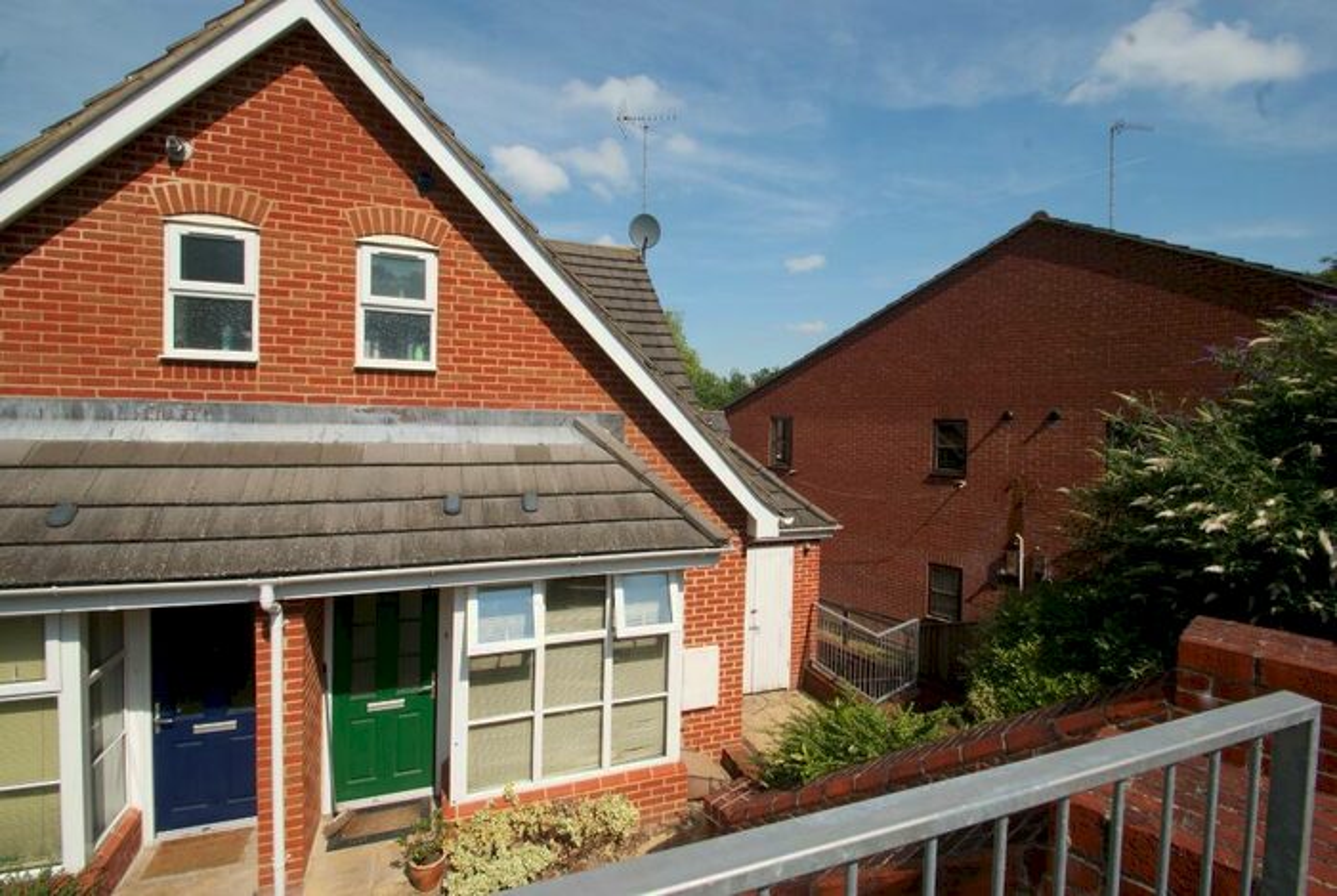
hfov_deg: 100.3
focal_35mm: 15
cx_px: 668
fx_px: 558
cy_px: 448
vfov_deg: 77.5
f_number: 14
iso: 100
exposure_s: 1/100
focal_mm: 10
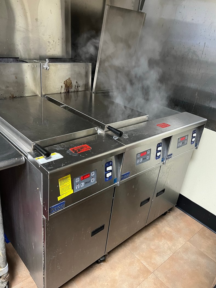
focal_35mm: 28
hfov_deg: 49.7
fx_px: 233
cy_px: 146
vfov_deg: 63.5
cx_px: 103
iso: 400
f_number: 1.5
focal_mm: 5.7
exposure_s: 1/37
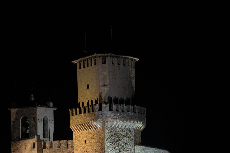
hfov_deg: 6.8
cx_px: 54
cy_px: 151
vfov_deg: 4.5
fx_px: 1930
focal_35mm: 302
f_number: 5.6
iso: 800
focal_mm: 85
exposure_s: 1/2
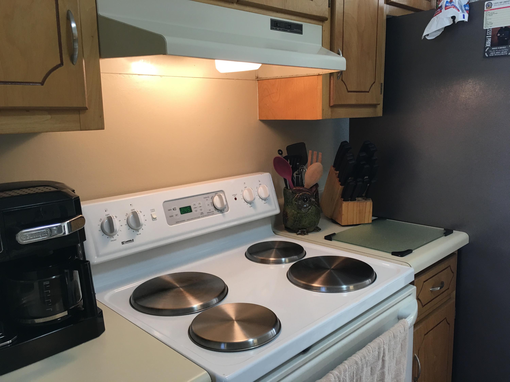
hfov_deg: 61.7
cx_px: 255
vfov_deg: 48.2
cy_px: 191
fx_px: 427
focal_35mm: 29
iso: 40
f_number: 2.2
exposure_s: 1/30
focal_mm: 4.15
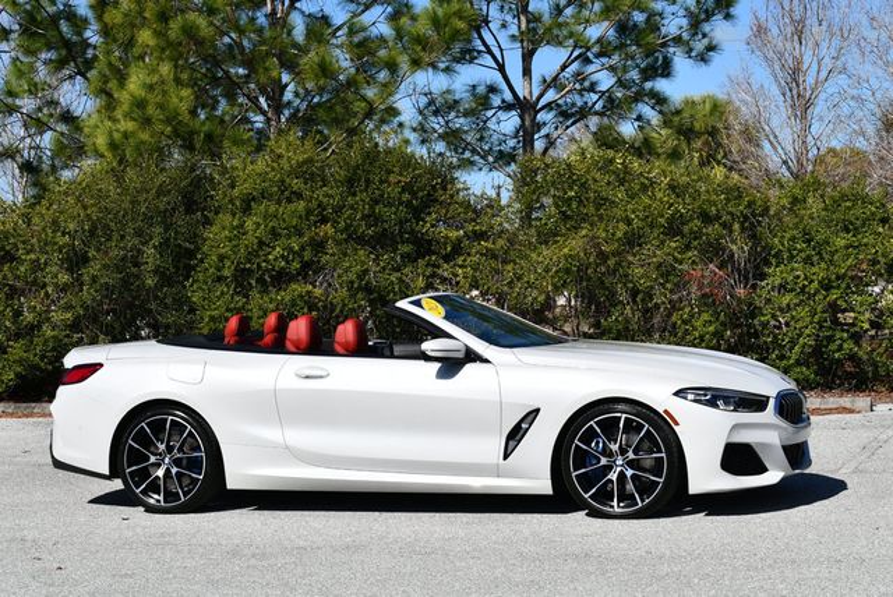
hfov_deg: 28.0
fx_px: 1788
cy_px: 298
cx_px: 446
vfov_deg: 19.0
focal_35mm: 72
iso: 100
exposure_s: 1/320
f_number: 9
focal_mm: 36
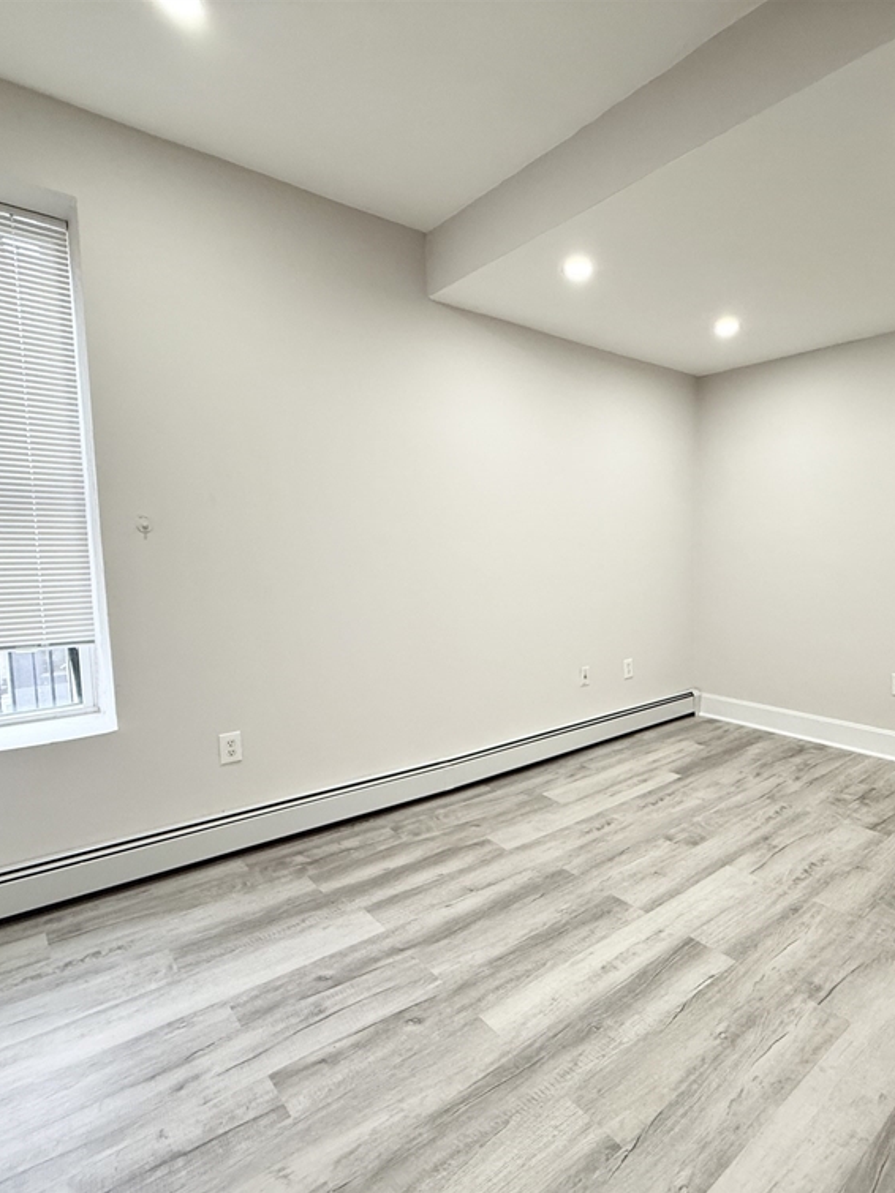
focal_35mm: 19
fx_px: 655
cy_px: 605
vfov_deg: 84.7
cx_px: 585
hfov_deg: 67.1
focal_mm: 2.22
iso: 200
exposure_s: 1/120
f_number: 2.2
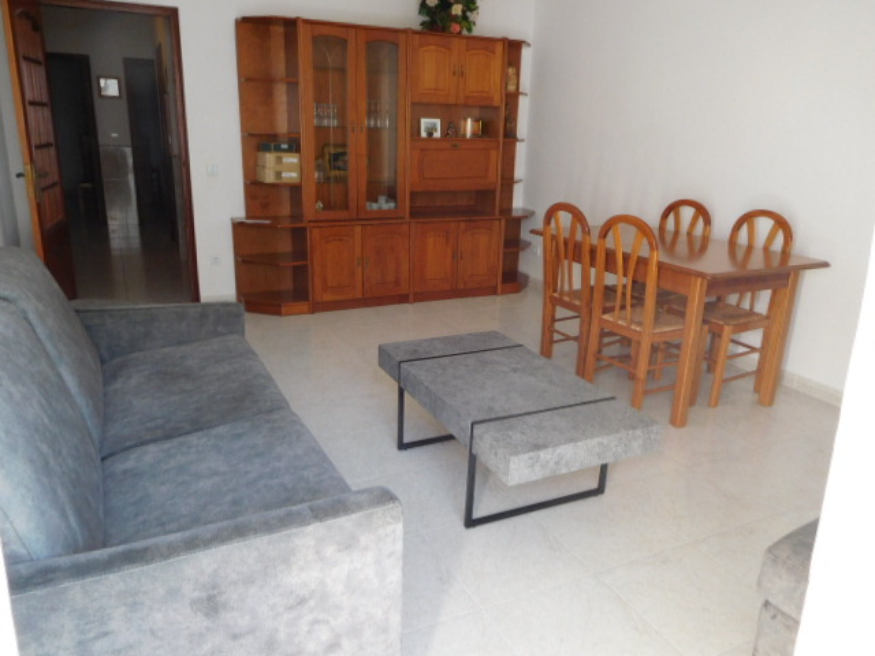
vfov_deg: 54.9
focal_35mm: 25
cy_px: 328
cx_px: 438
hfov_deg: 69.4
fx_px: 632
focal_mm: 4.5
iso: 200
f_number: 3.4
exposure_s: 1/30
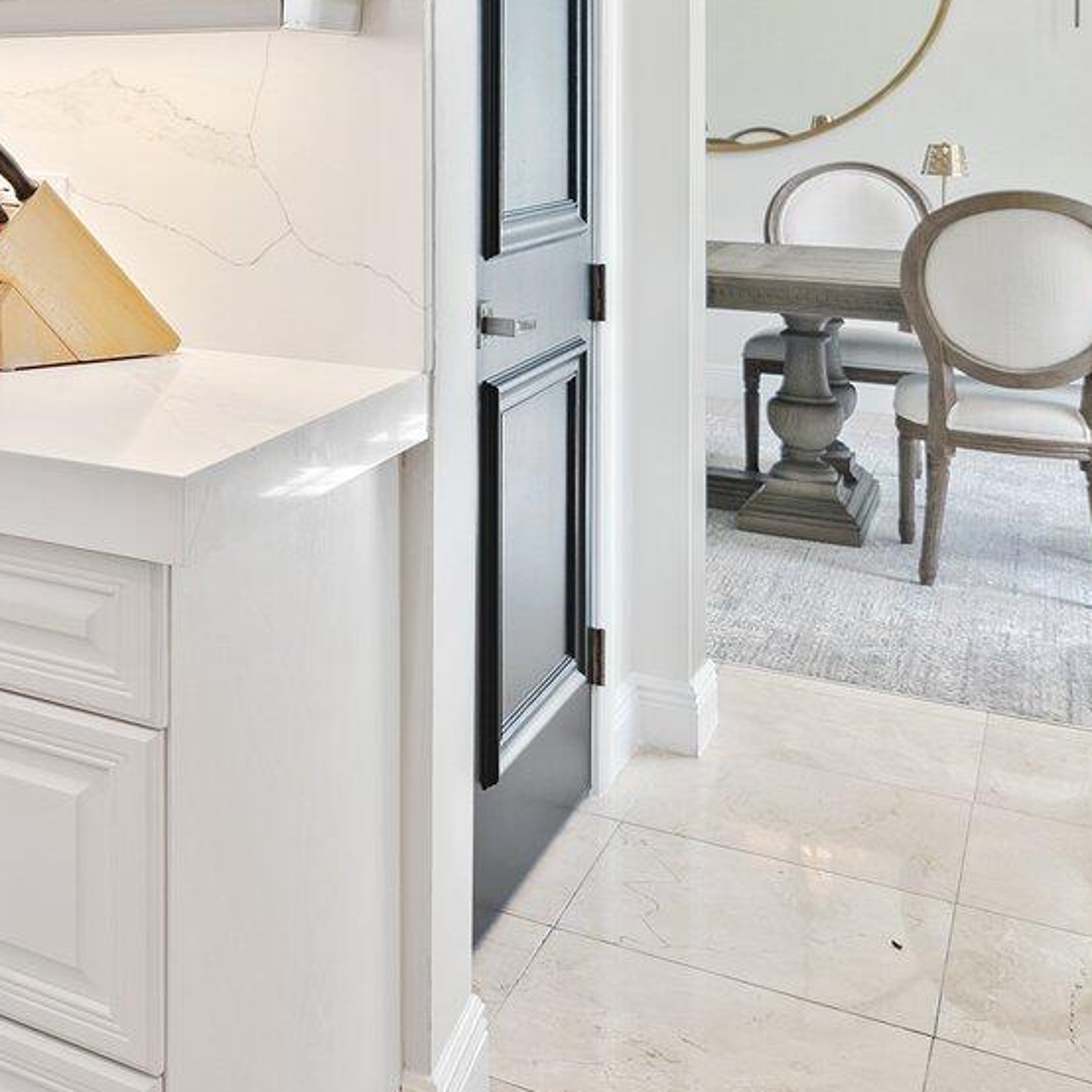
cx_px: -274
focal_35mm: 44
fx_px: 1570
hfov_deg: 31.1
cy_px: 88
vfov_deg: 35.8
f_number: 2.8
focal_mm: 14
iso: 125
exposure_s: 1/13
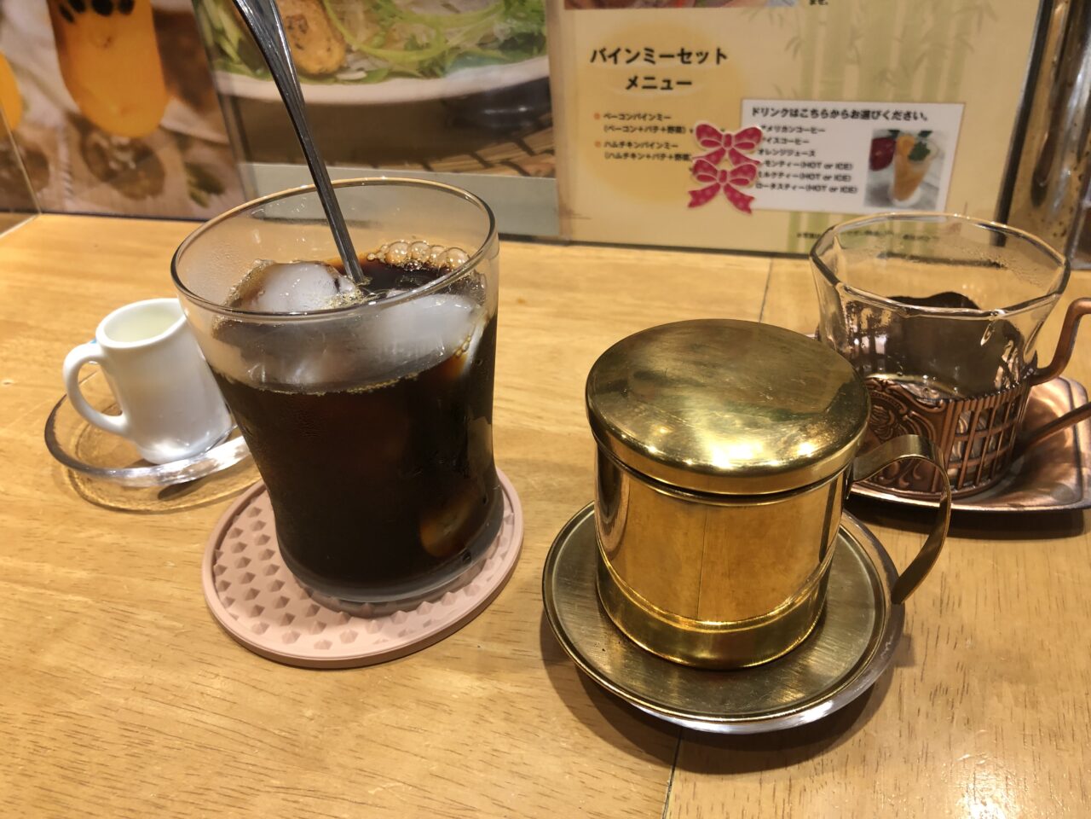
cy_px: 410
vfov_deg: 49.7
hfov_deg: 63.4
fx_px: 882
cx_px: 546
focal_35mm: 28
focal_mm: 4
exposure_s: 1/33
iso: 32
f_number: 1.8
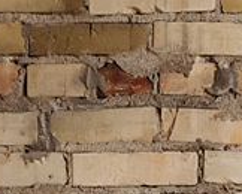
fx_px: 1743
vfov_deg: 6.2
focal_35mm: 243
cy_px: 379
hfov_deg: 7.8
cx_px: -128
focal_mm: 35
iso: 800
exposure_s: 1/250
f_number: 2.2
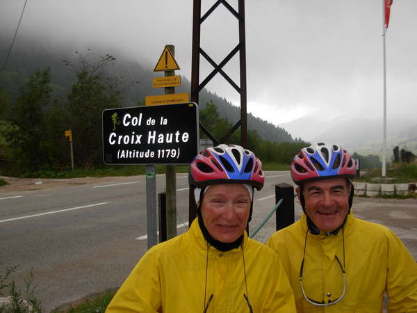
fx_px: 458
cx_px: 208
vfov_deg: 37.7
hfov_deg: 49.0
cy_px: 156
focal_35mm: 38
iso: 79
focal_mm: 6.3
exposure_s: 1/322
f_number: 2.9
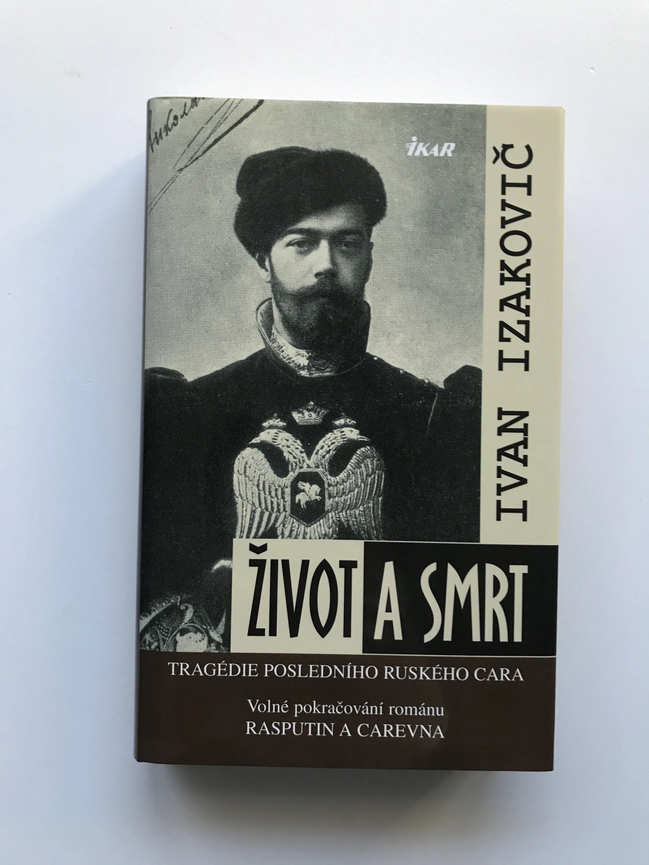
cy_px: 432
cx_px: 324
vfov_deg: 63.4
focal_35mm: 28
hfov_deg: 49.7
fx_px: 700
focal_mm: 3.99
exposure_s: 1/33
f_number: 1.8
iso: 25
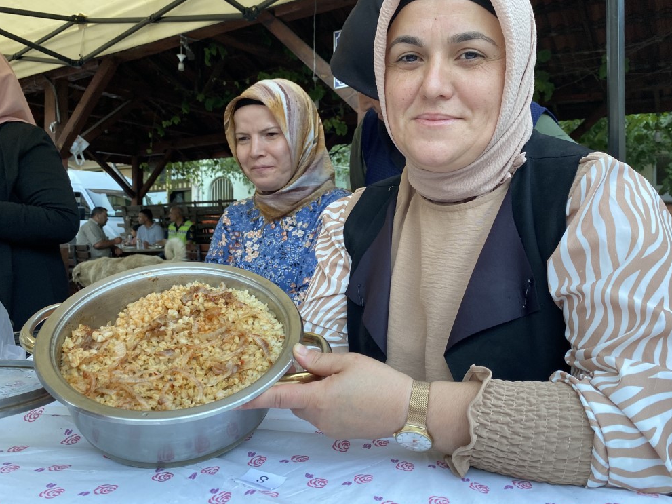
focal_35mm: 28
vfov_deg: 49.7
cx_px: 359
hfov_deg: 63.4
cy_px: 238
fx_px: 543
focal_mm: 4.25
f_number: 1.8
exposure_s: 1/121
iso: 100
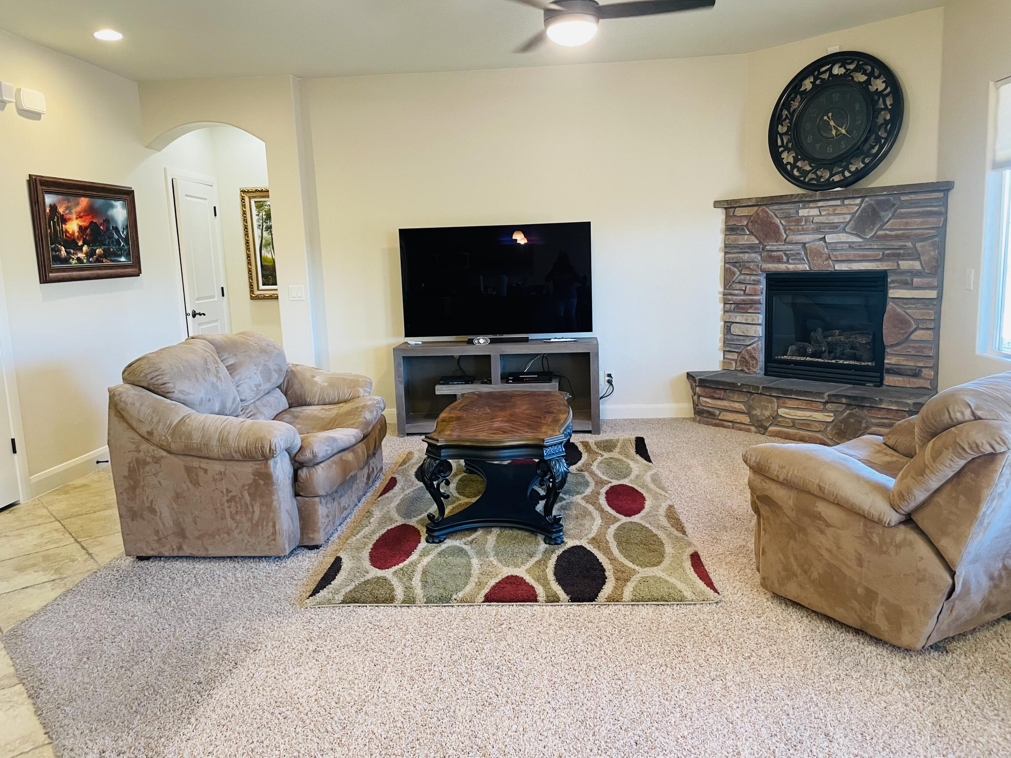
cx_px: 506
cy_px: 379
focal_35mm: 26
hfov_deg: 67.3
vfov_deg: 53.1
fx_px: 759
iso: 200
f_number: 1.6
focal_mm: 4.2
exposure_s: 1/60
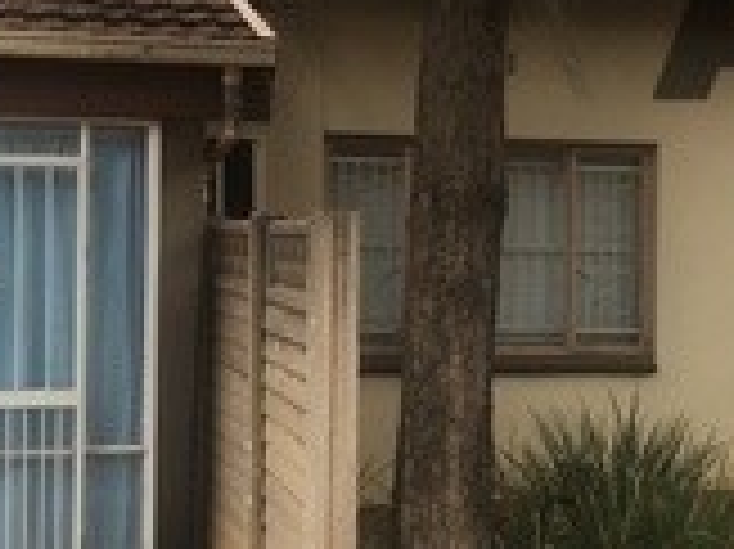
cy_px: 254
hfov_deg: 21.8
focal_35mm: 89
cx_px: 554
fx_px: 1886
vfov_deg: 16.6
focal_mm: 4.15
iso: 25
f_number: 2.2
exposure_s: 1/275
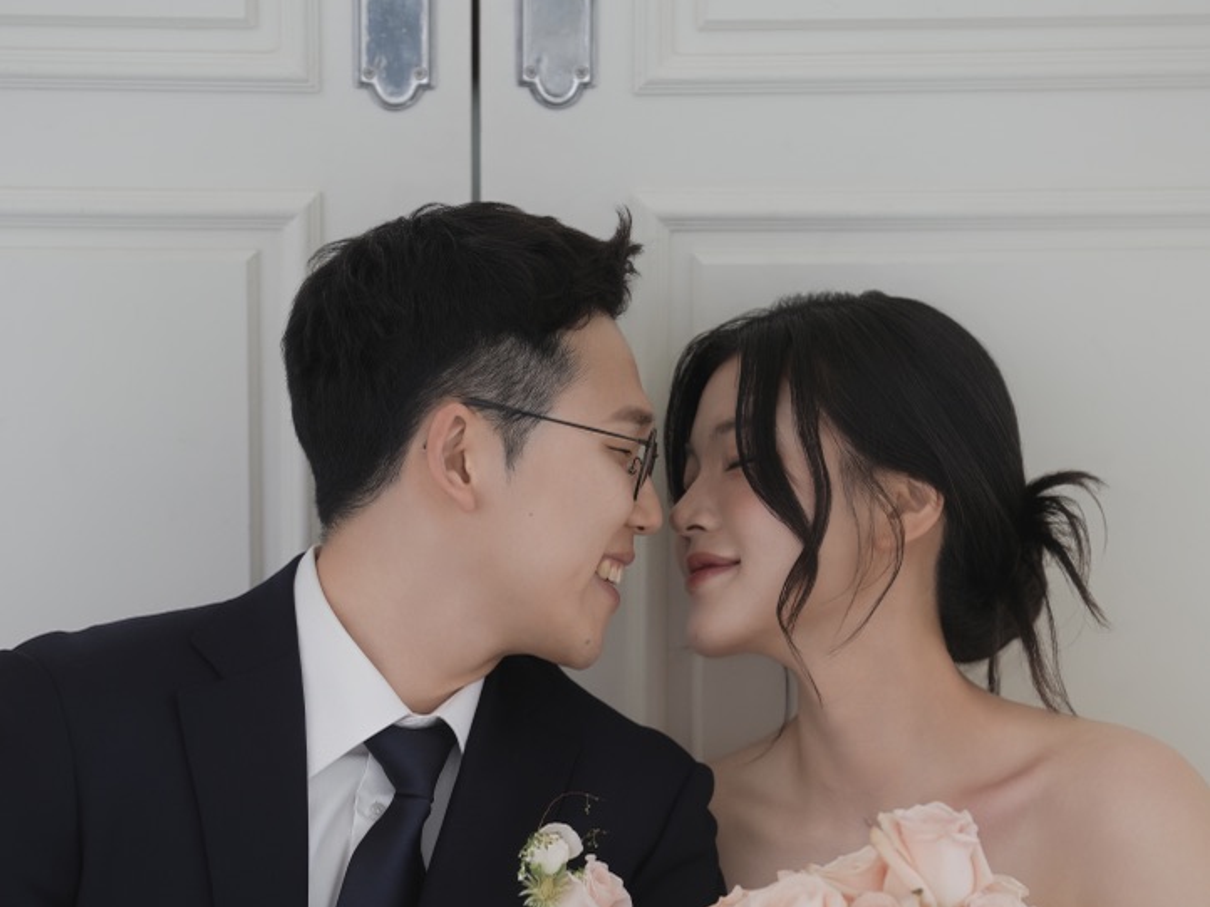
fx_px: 7583
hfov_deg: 9.1
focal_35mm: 217
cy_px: 775
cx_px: 605
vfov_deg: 6.8
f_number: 2.5
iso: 100
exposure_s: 1/250
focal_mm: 150
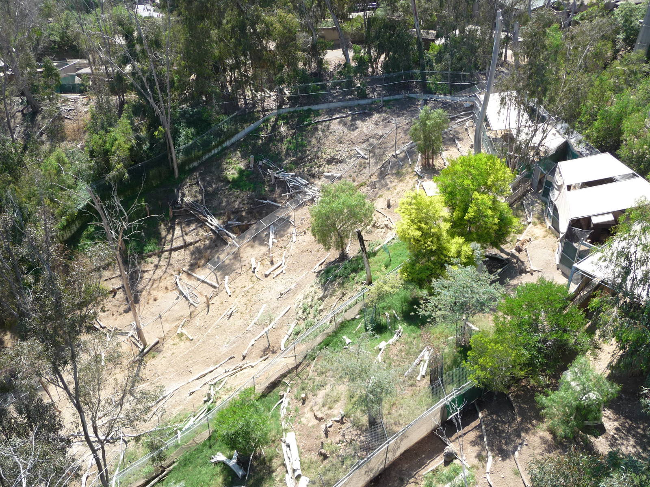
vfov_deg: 44.2
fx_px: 601
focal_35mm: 32
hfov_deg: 56.8
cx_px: 325
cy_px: 244
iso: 100
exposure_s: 1/320
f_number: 3.5
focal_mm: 5.3
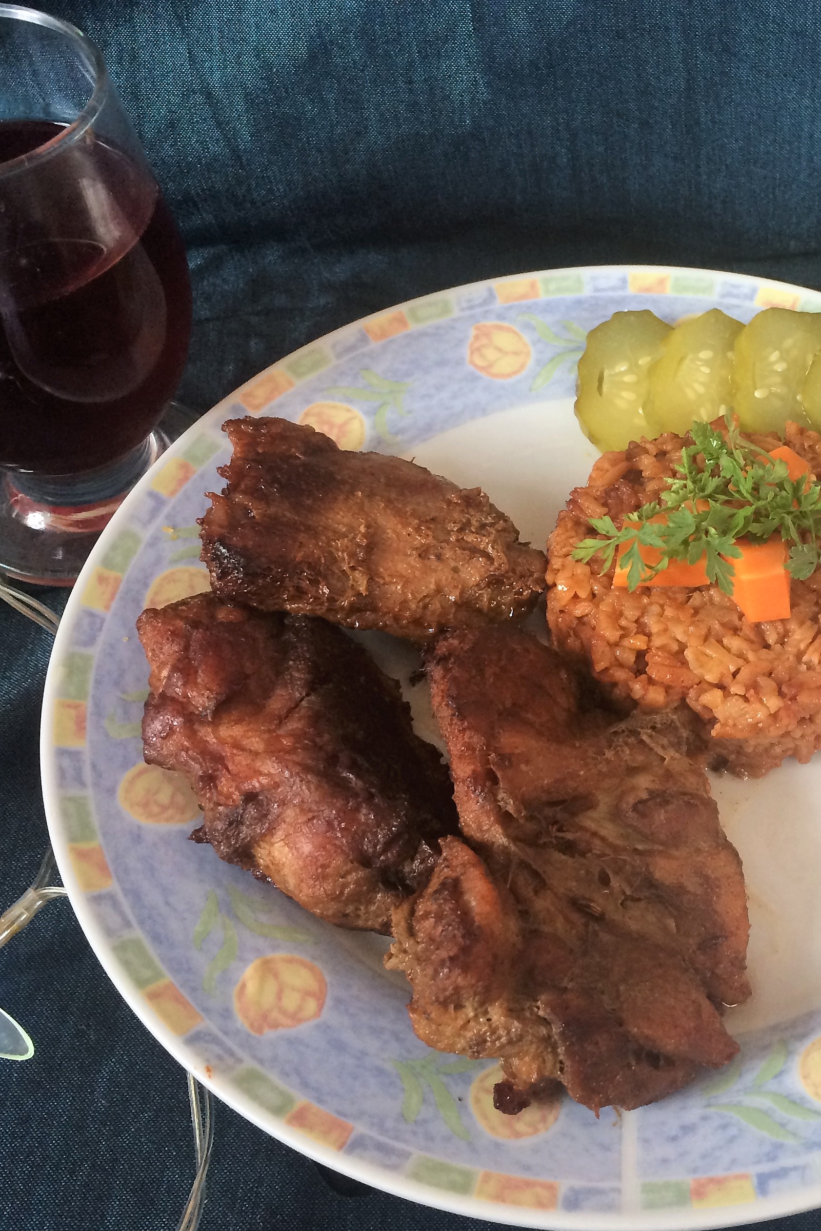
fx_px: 1402
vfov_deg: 47.4
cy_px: 624
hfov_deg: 31.5
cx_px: 700
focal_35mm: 41
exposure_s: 1/33
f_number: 2.2
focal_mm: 4.15
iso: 80
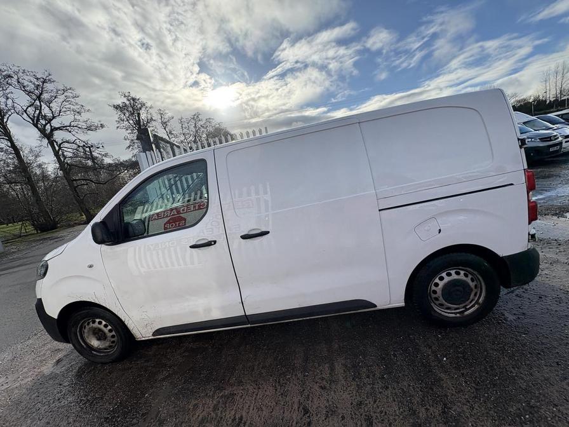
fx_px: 230
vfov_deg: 85.7
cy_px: 214
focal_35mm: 14
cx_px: 284
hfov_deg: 102.1
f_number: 2.2
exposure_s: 1/1449
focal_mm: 2.22
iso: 50
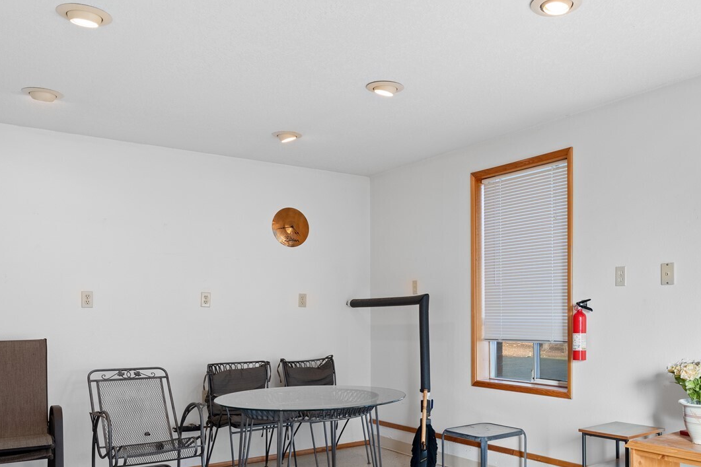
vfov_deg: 39.5
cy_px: 324
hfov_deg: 56.7
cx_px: 446
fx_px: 639
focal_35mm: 33
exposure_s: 1/15
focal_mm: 20.5
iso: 400
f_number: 8
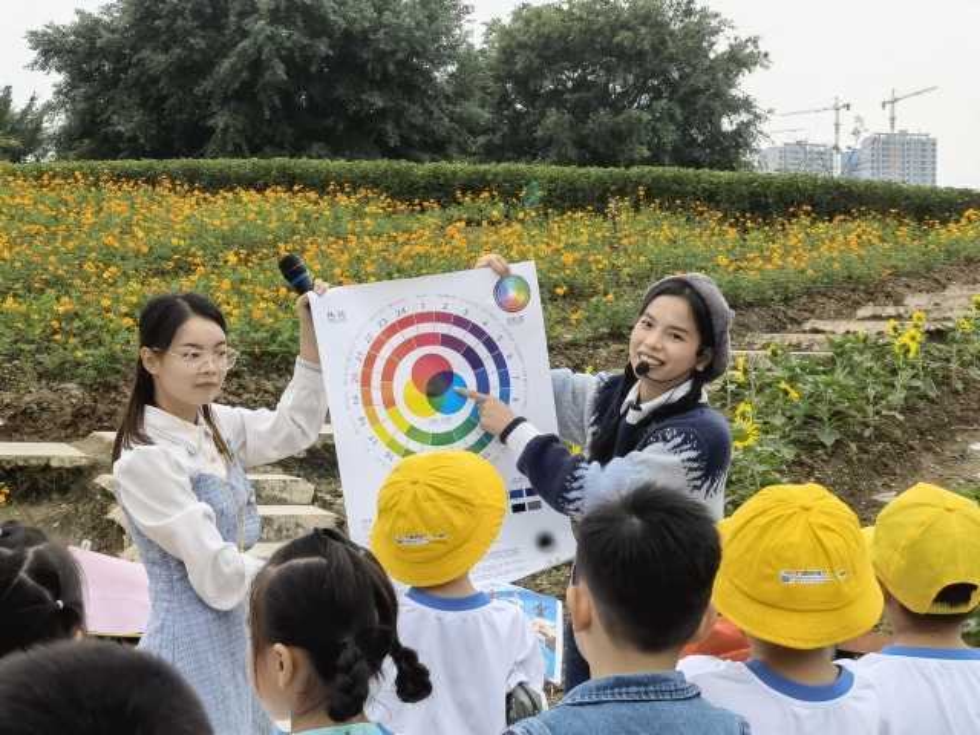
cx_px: 490
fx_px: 2152
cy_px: 368
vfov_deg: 19.4
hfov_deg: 25.7
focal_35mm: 76
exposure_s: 1/958
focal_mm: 6.67
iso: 50
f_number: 1.9
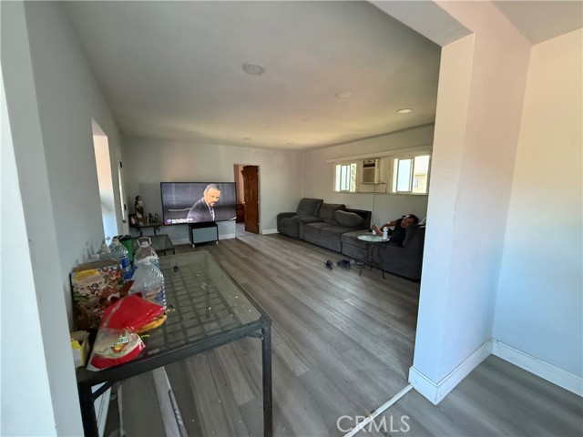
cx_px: 292
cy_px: 218
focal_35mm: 14
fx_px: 236
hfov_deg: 102.1
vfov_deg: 85.7
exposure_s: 1/60
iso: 500
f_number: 2.2
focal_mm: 2.22
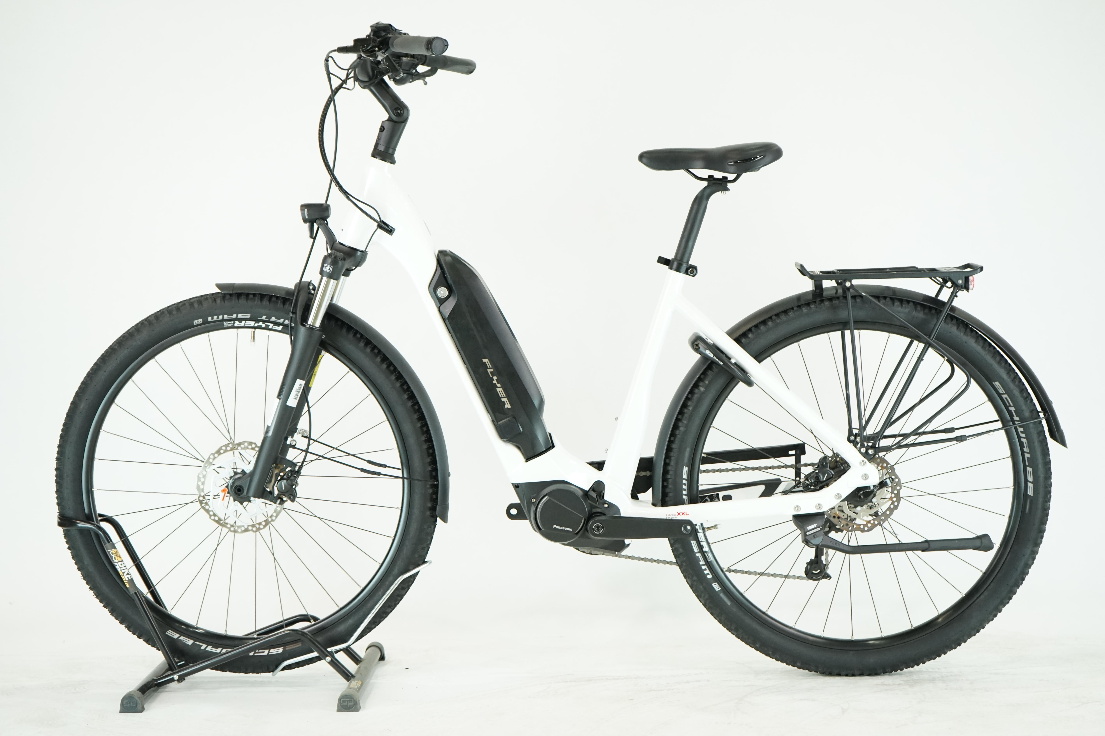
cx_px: 552
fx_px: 1719
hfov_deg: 35.6
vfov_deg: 24.2
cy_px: 368
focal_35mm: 56
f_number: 5.6
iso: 2000
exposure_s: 1/200
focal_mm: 56
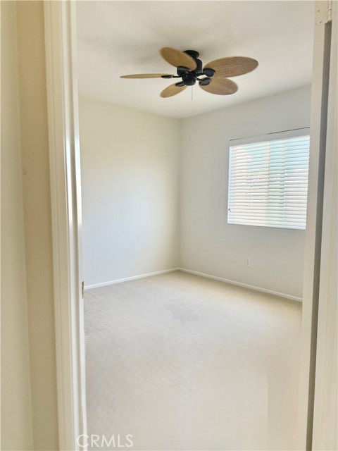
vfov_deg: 71.6
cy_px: 226
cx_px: 169
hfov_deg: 56.8
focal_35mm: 24
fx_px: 312
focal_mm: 6.76
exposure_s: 1/220
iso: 200
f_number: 1.78
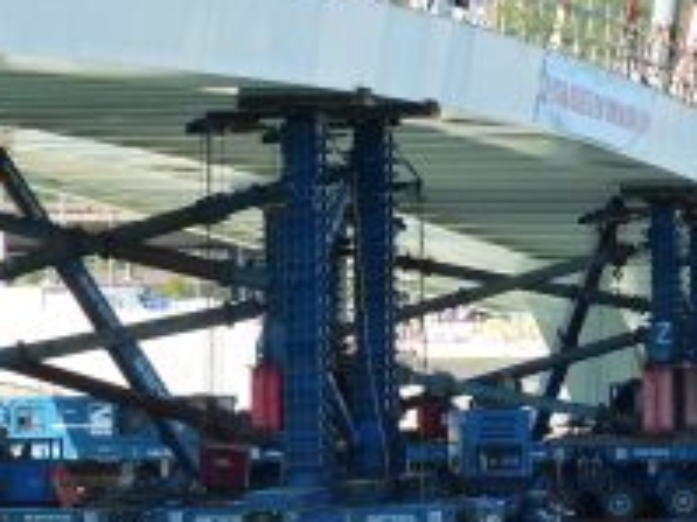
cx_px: 102
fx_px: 5775
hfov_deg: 6.9
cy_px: 415
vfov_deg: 5.2
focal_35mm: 287
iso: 160
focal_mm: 20.5
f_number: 4
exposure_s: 1/320
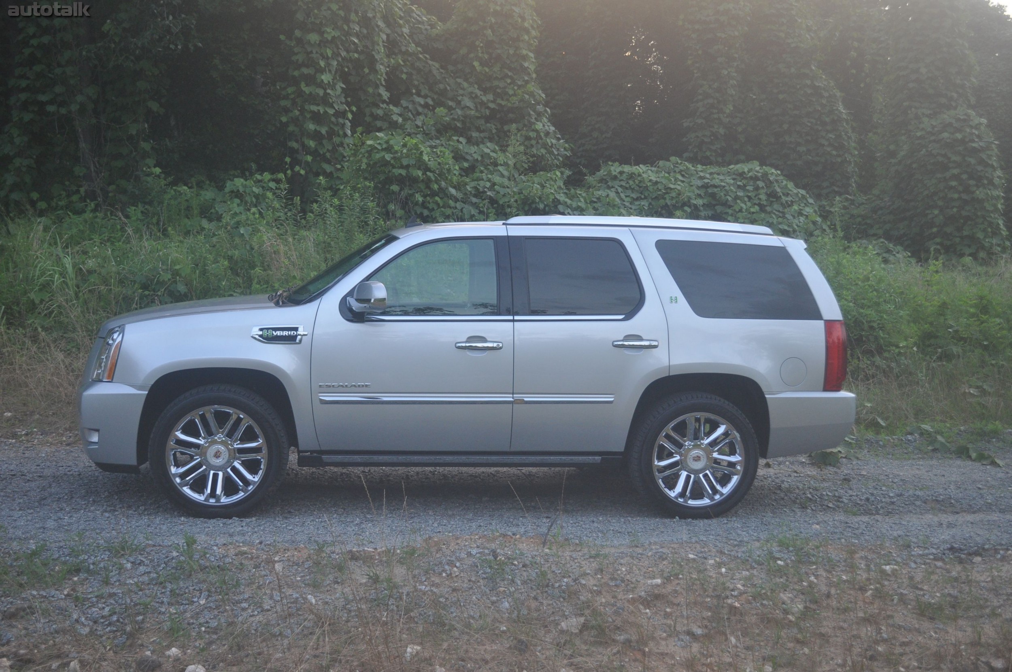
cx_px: 506
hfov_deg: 49.6
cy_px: 336
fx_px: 1095
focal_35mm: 39
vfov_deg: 34.1
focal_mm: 26
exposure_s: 1/60
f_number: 4.2
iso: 500
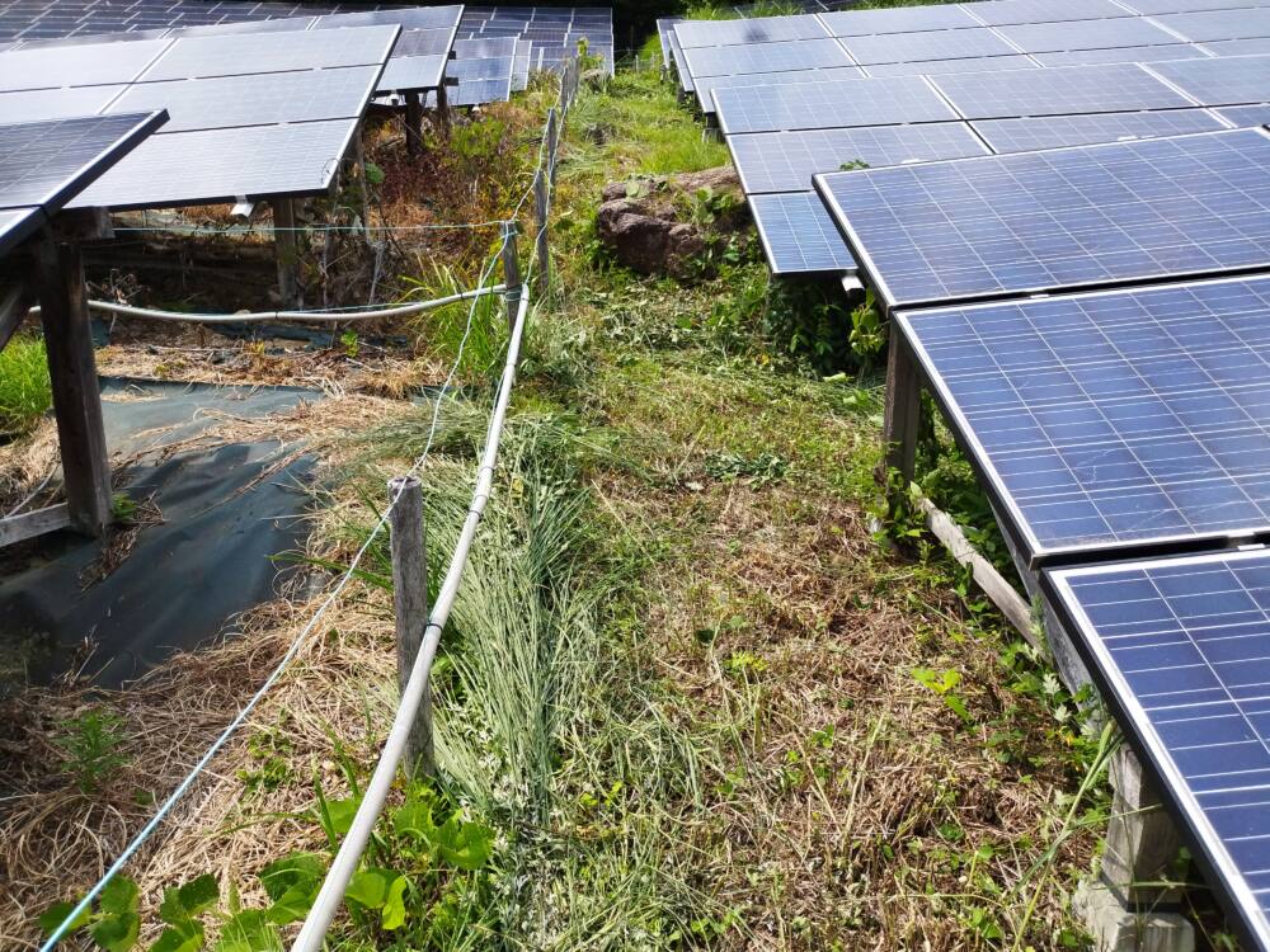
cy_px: 476
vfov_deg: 51.4
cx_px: 635
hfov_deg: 65.3
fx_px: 991
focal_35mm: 27
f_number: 1.79
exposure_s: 1/2419
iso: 48
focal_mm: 4.7
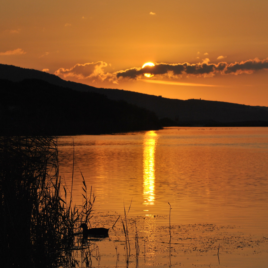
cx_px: 201
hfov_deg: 10.1
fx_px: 1513
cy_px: 131
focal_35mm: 173
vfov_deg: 10.1
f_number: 11
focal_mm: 85
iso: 200
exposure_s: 1/1000
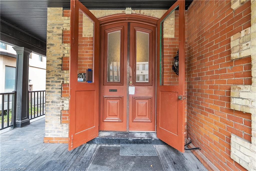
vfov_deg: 73.8
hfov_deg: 96.7
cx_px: 128
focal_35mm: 16
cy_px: 86
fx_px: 114
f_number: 7.1
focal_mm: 16
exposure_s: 1/10
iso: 400
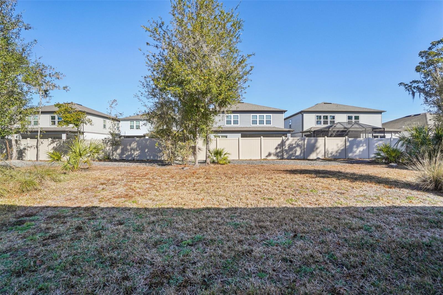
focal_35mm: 15
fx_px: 185
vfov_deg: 77.3
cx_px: 222
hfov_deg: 100.4
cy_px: 148
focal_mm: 10
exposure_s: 1/250
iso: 100
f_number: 8
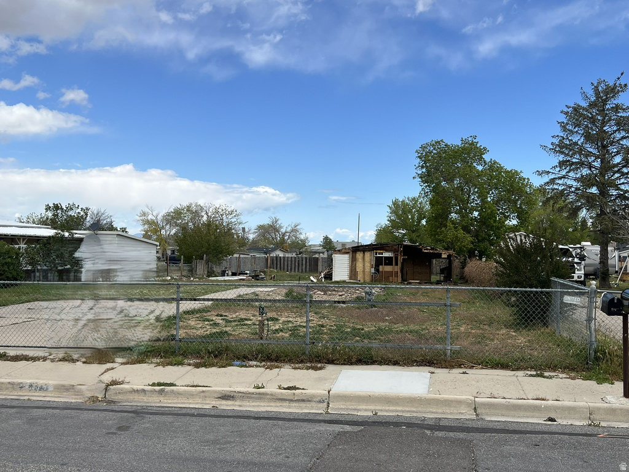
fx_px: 654
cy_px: 236
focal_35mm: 36
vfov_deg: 39.7
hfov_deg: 51.4
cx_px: 314
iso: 50
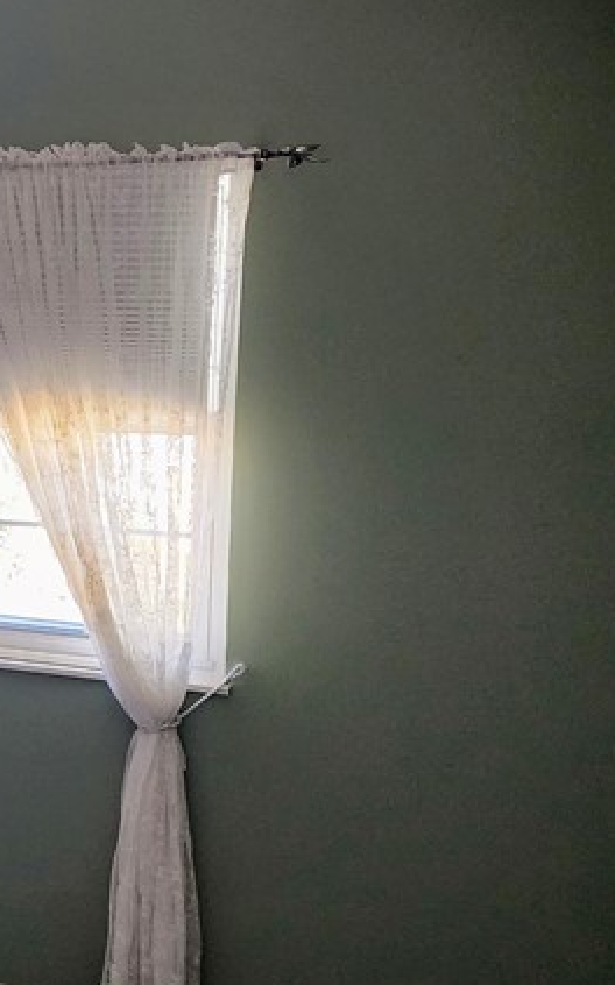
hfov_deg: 17.5
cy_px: 382
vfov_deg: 34.4
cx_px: -510
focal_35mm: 59
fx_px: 1584
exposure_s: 1/120
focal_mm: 6.4
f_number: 1.8
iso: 400
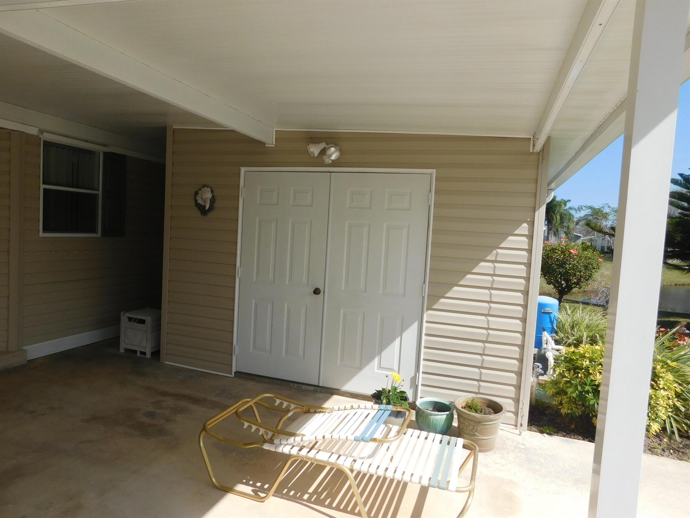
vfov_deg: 58.9
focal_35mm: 23
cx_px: 345
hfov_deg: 73.9
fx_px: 458
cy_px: 259
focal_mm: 4
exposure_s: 1/500
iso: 125
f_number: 6
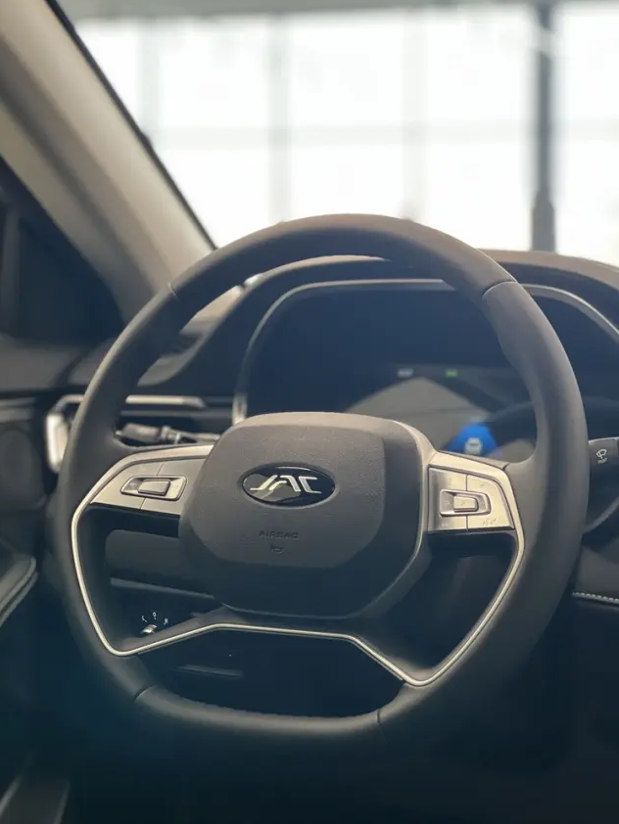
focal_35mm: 78
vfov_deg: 25.0
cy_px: 409
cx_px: 307
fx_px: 1859
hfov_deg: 18.9
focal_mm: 9
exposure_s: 1/33
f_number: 2.8
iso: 160
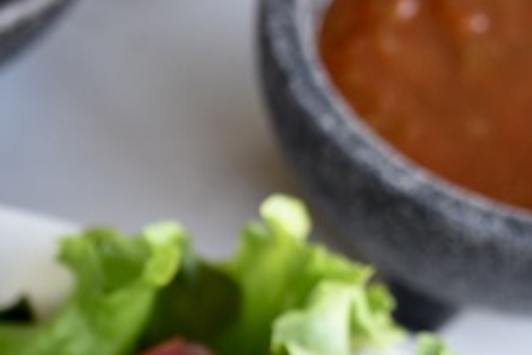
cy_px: 852
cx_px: -398
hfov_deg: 8.2
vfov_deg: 5.4
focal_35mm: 244
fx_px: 3605
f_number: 4.5
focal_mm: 50
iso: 400
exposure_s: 1/80
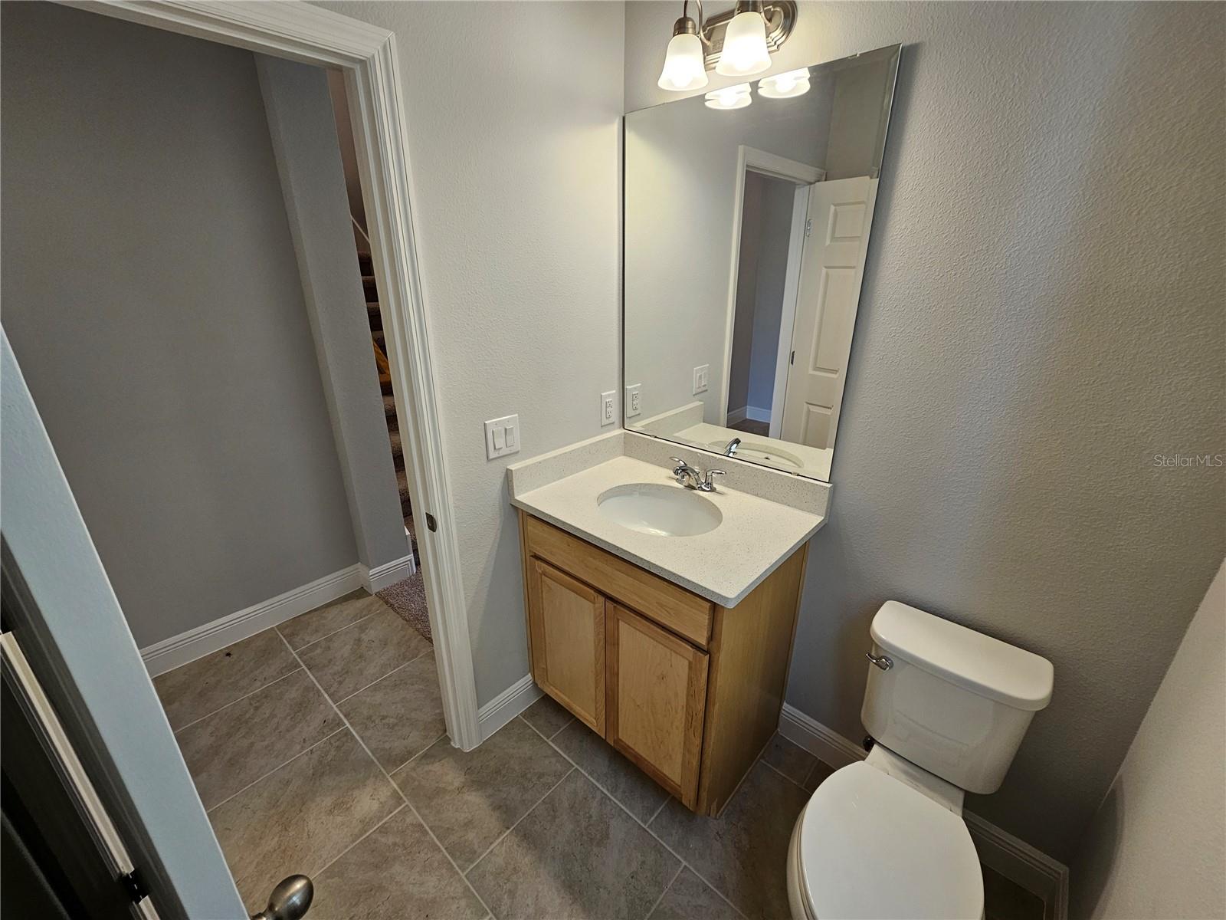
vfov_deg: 89.9
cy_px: 460
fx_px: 460
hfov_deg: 106.2
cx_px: 613
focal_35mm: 13
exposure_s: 1/60
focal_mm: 2.2
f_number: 2.2
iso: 100
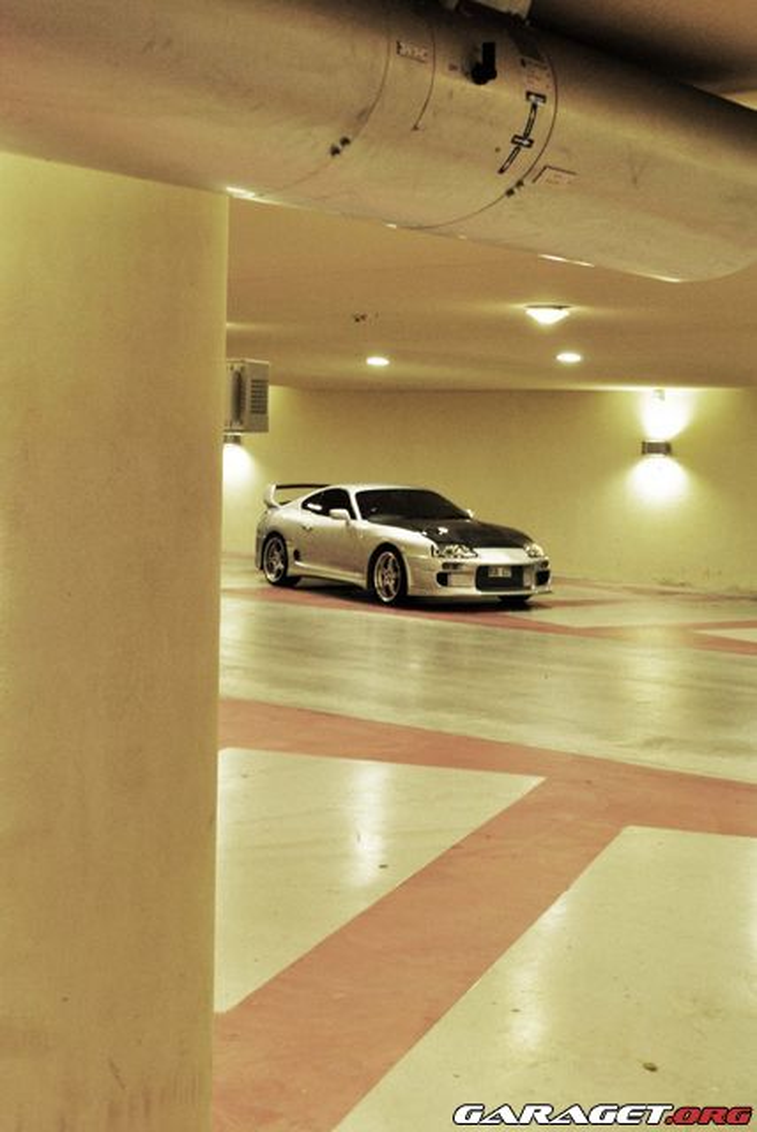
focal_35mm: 51
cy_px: 566
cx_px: 378
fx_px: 1605
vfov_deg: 38.8
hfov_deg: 26.5
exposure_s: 1/5
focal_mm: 34
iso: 400
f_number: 8
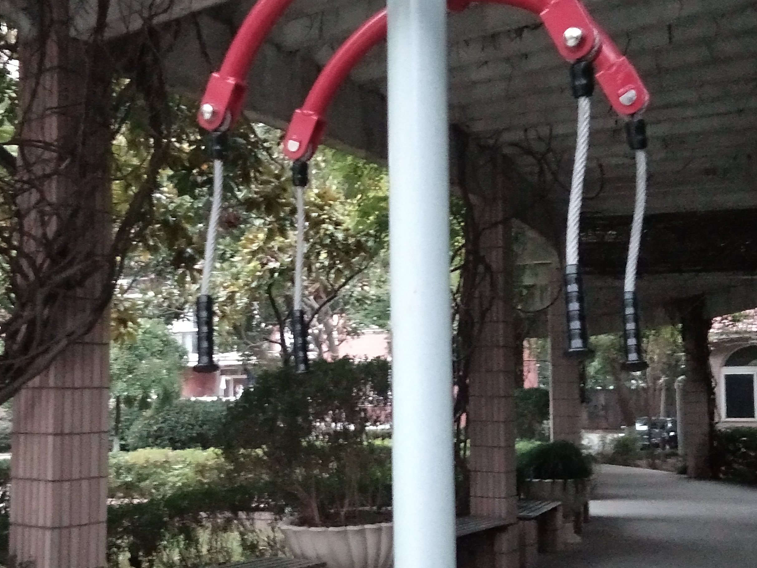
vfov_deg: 27.4
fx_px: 1159
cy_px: 354
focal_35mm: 53
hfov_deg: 36.2
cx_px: 354
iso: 2000
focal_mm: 3.69
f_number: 2.2
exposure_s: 1/14.3
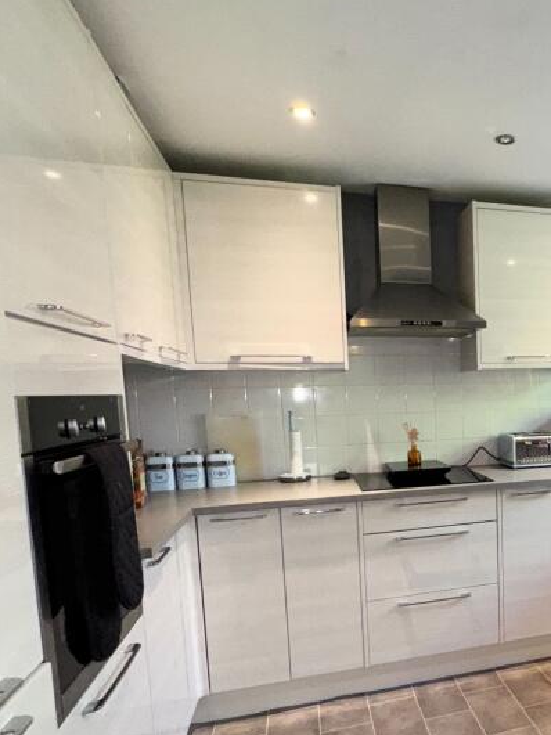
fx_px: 573
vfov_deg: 64.5
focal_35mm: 27
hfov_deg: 45.9
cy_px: 453
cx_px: 507
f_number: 2.2
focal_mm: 2.22
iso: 80
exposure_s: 1/62
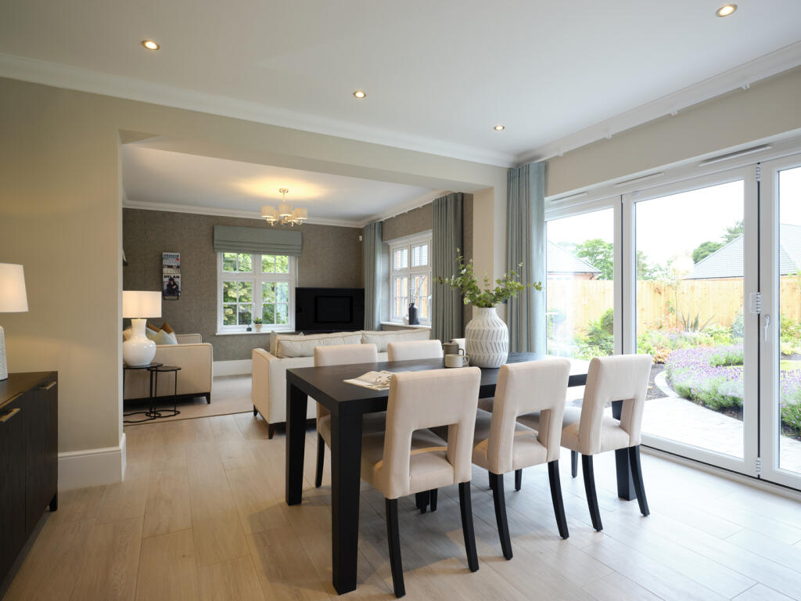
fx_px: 417
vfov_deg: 71.6
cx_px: 400
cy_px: 300
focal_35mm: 18
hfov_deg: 87.8
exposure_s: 1/6
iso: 200
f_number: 10
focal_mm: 23
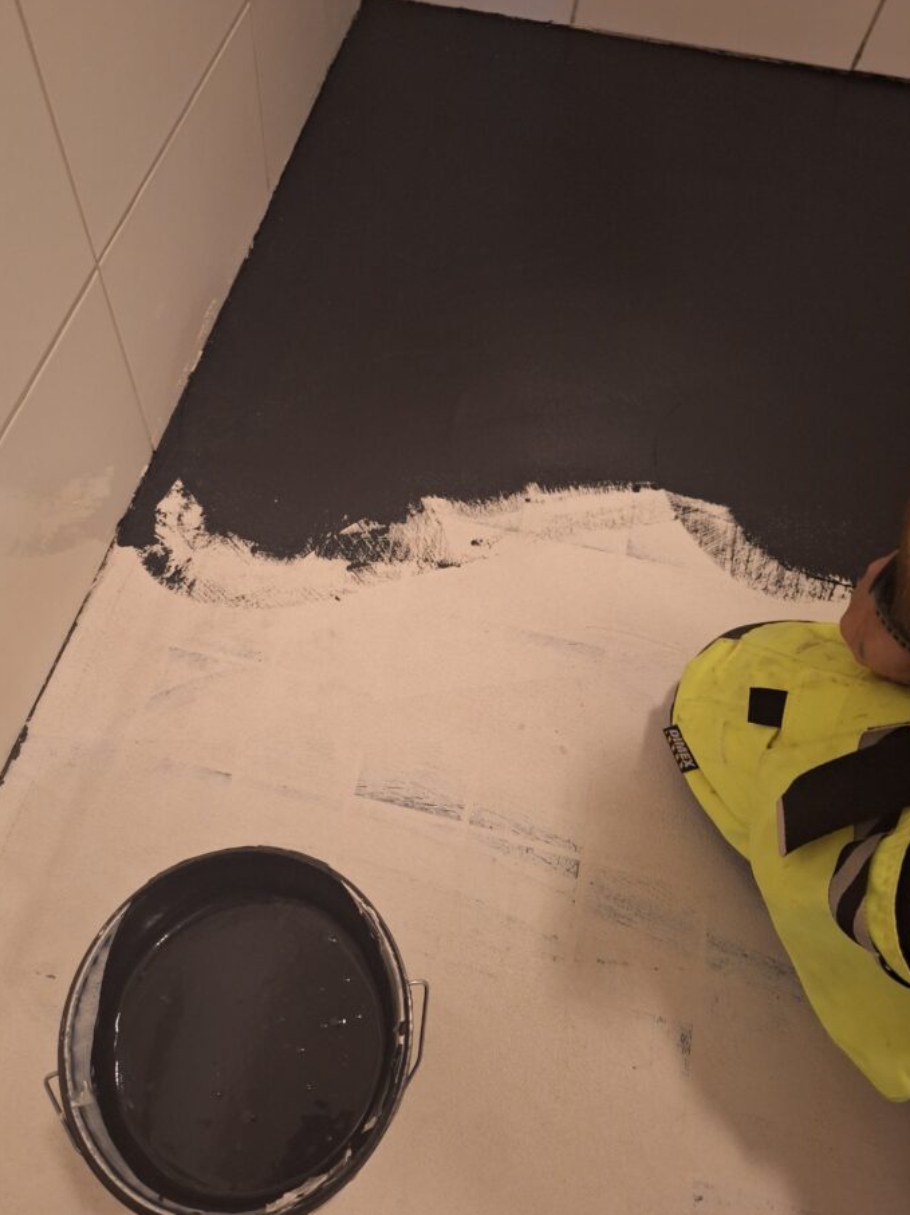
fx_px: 912
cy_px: 544
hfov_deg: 52.9
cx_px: 403
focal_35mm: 26
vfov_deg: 67.1
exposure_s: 1/20
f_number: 1.8
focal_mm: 5.54
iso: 400
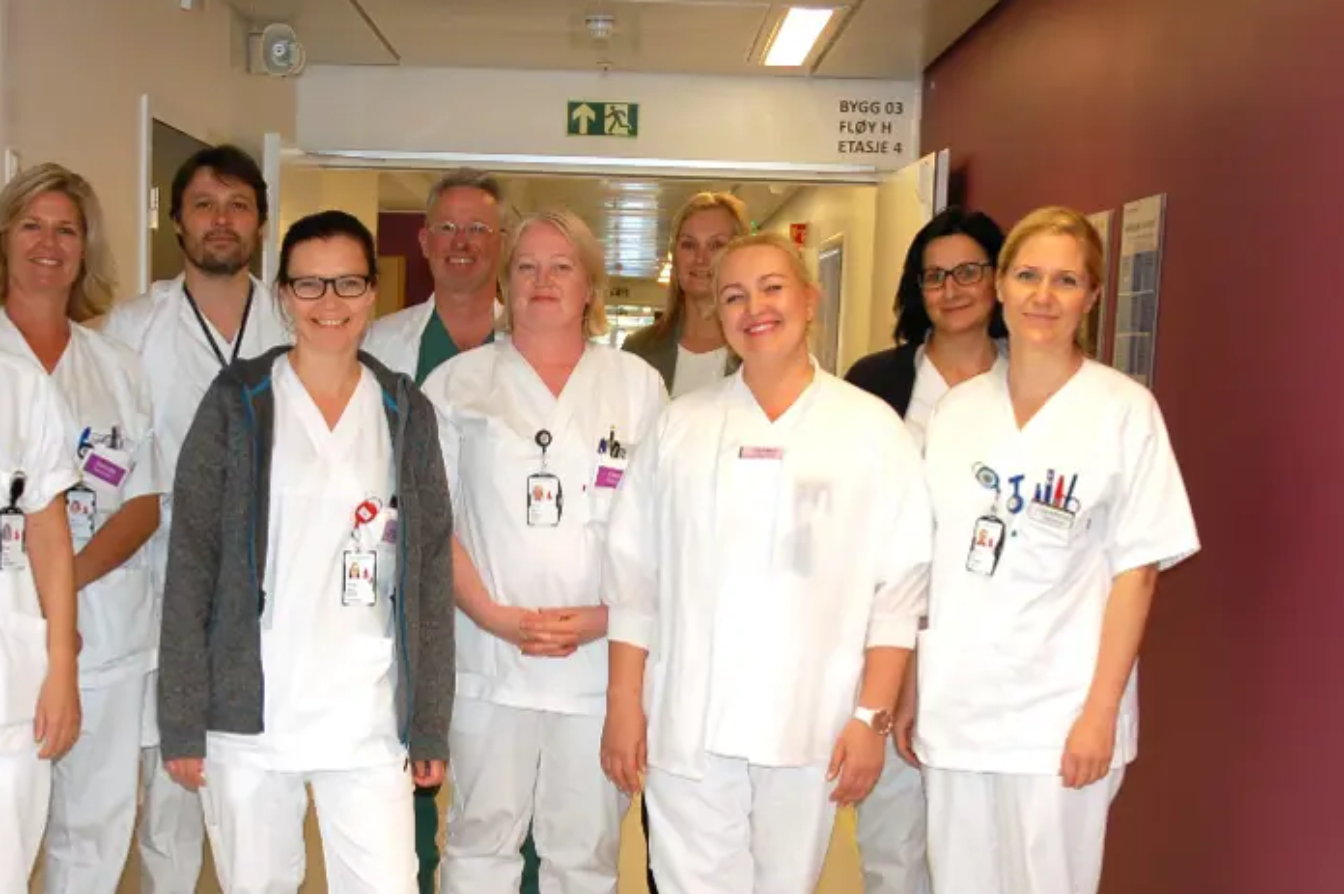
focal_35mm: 53
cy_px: 616
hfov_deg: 37.4
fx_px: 1977
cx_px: 550
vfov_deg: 25.3
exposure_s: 1/60
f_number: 3.8
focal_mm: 24
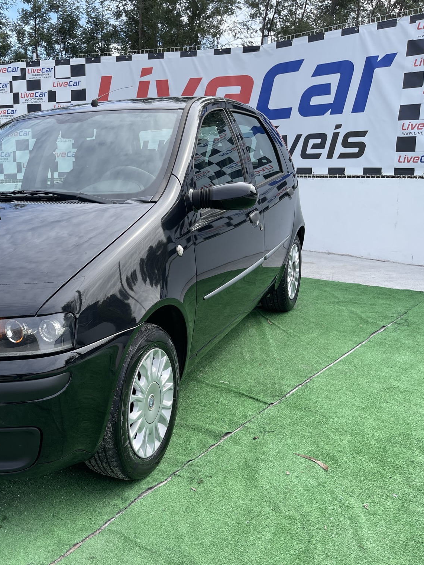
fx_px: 572
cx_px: 61
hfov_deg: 38.5
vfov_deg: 52.6
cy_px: 281
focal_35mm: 35
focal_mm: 5.1
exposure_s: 1/1403
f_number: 1.6
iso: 32
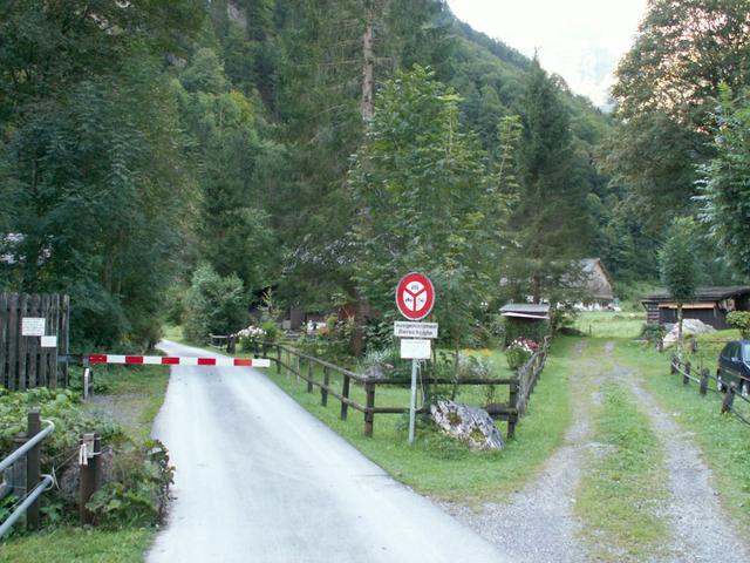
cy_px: 282
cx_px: 375
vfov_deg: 40.7
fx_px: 758
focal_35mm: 35
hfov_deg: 52.6
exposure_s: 1/40
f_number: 2.8
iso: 100
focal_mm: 5.86
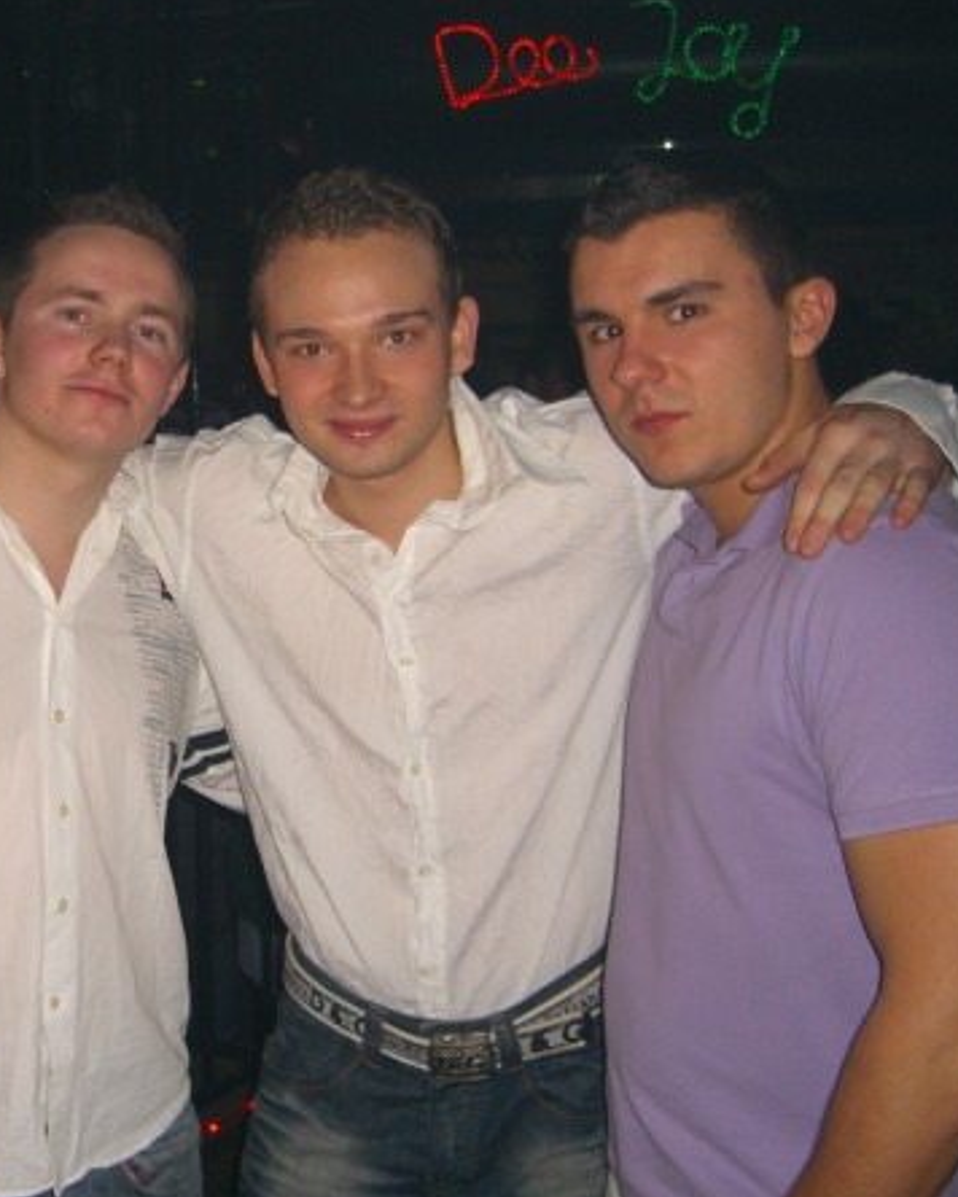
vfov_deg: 37.3
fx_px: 1772
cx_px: 167
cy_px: 597
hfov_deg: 29.4
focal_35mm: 50
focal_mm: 7.9
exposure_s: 1/60
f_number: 2.8
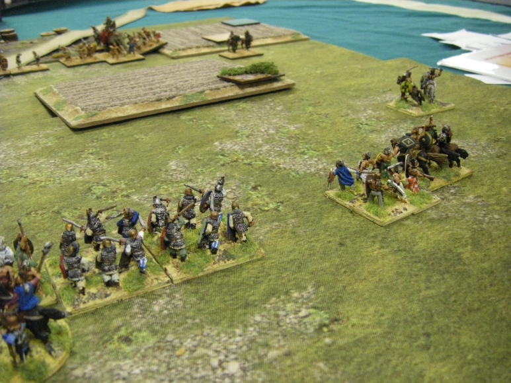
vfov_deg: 37.7
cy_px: 192
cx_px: 256
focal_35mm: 38
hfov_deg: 49.0
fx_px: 561
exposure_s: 1/50
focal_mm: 6.3
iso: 640
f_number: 3.5
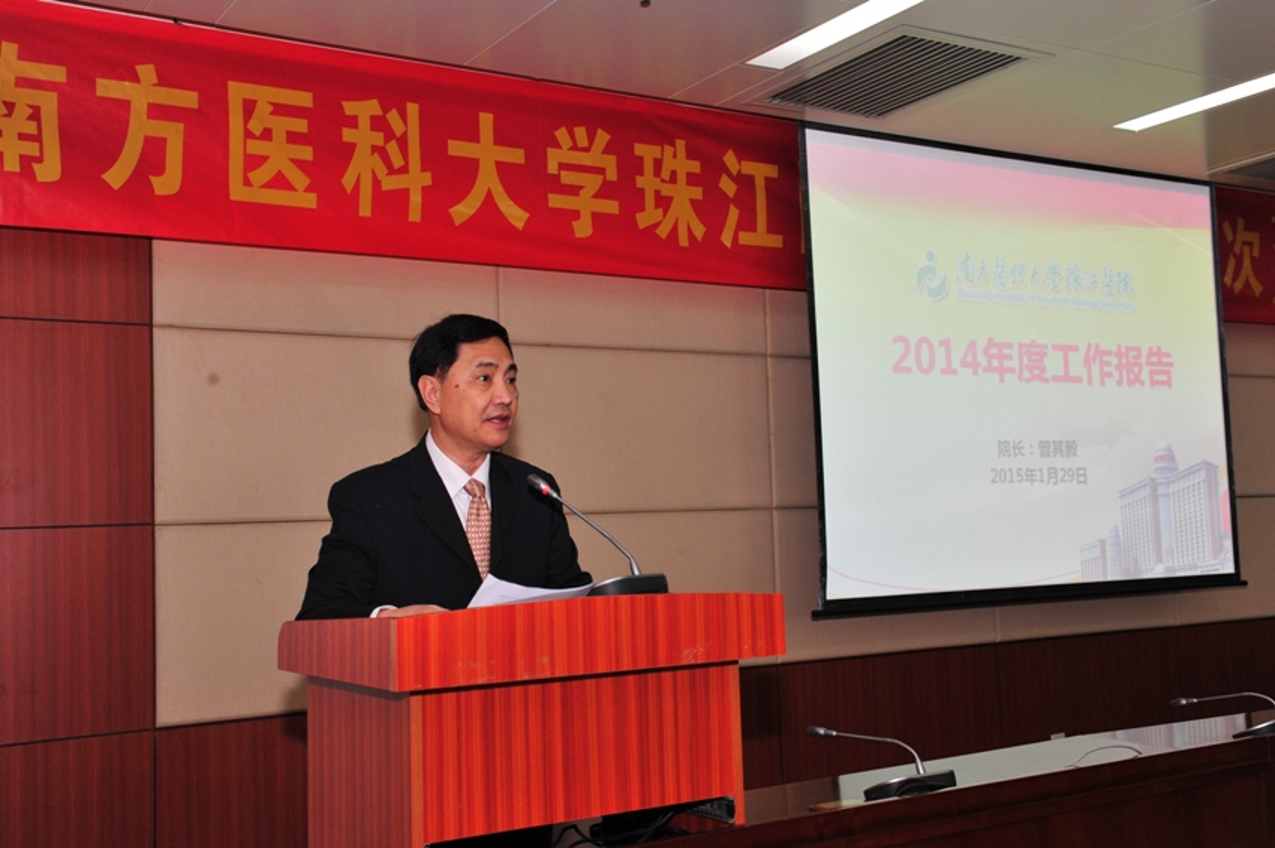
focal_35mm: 40
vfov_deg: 33.3
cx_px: 638
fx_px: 1416
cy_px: 424
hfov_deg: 48.5
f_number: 7.1
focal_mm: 40
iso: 1000
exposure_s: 1/60
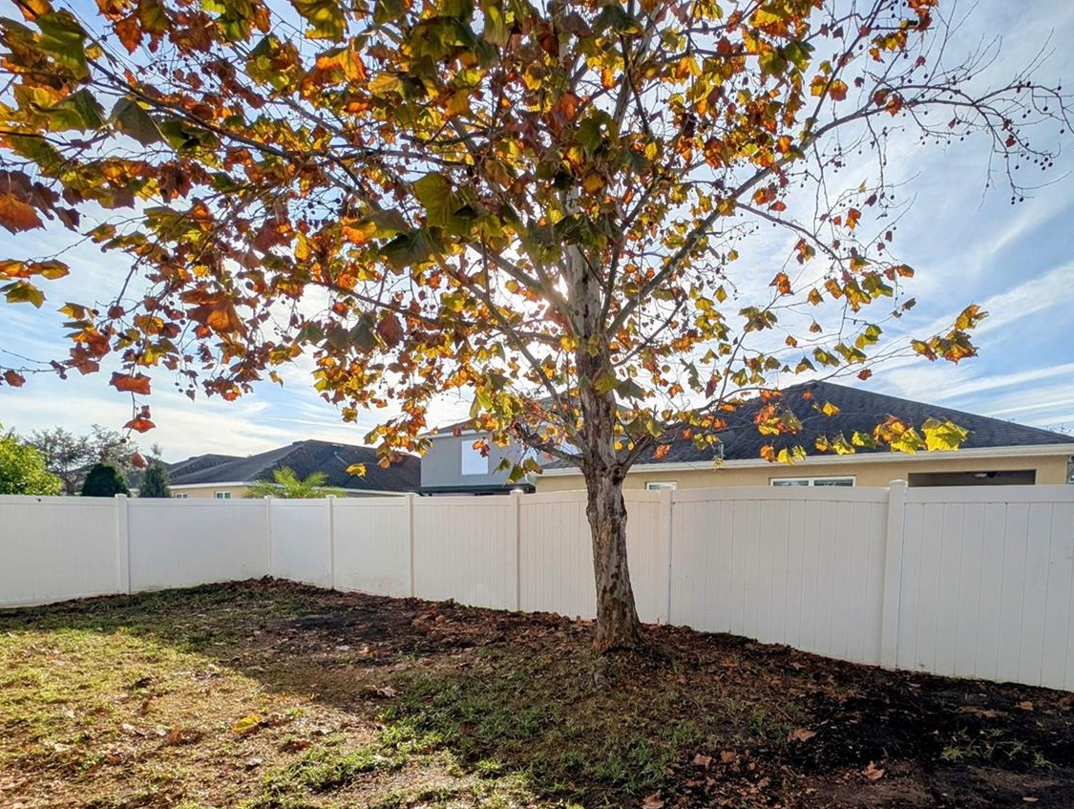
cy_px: 553
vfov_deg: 72.1
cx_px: 626
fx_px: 528
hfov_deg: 90.1
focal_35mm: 17
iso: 37
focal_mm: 2.23
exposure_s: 1/3049
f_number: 1.95
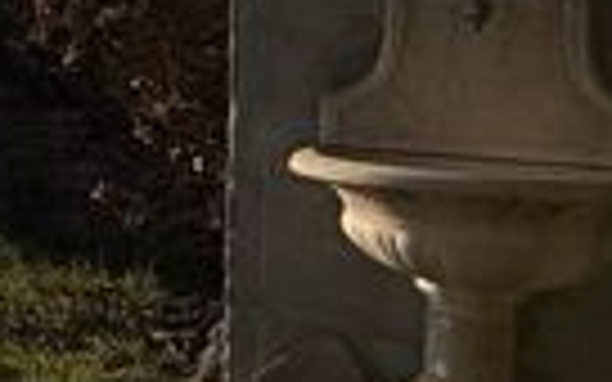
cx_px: -884
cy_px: 9
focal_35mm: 77
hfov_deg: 14.8
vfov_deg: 16.6
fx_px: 1284
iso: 50
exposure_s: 1/6173
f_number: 2.2
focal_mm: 2.22
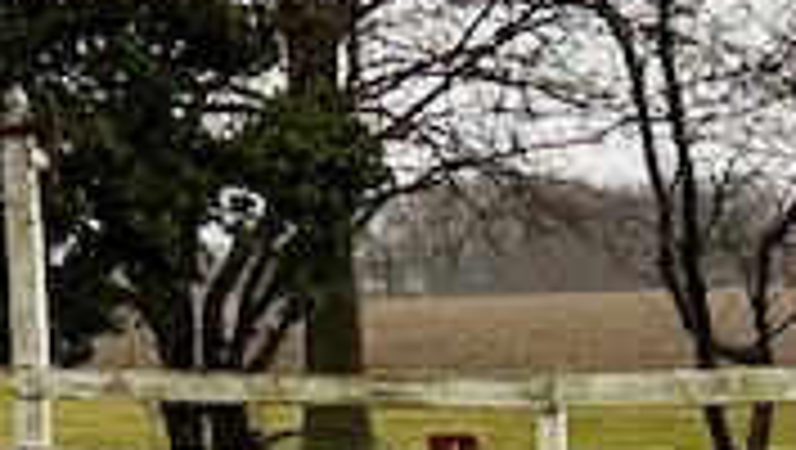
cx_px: -908
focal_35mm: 189
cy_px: 76
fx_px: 3993
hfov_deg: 10.3
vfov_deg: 6.4
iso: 80
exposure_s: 1/344
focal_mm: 6.86
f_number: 1.78
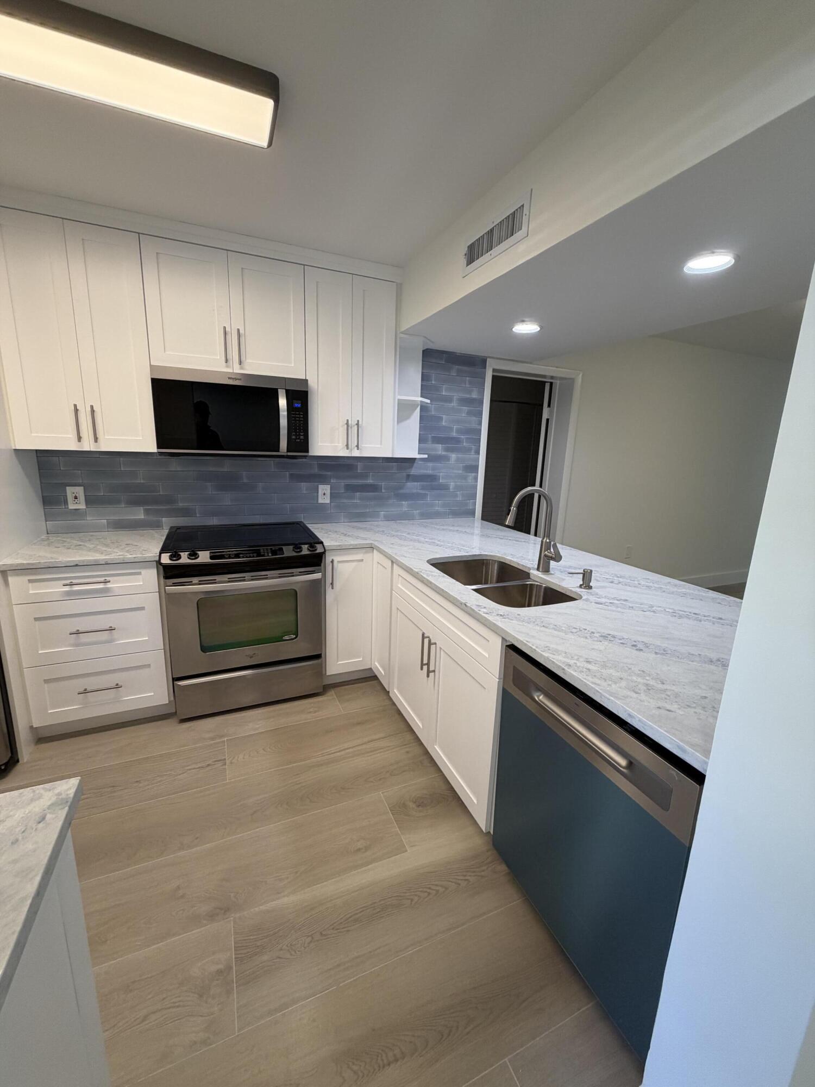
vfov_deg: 102.1
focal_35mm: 14
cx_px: 408
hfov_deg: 85.7
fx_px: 439
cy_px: 544
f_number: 2.2
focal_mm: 2.22
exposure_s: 1/120
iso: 160
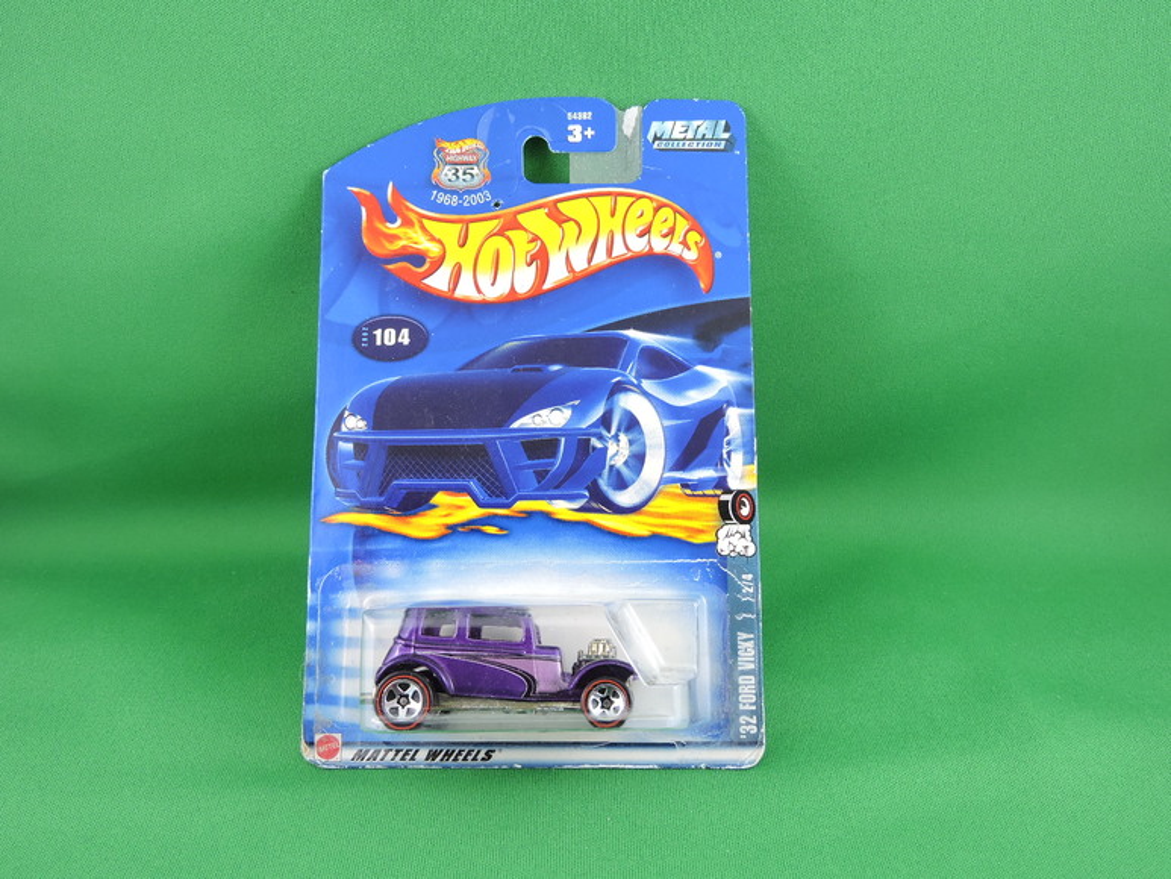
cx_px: 586
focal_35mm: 30
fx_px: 1015
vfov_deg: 46.8
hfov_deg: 60.0
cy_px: 440
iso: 140
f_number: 3.5
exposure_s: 1/30
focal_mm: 5.4
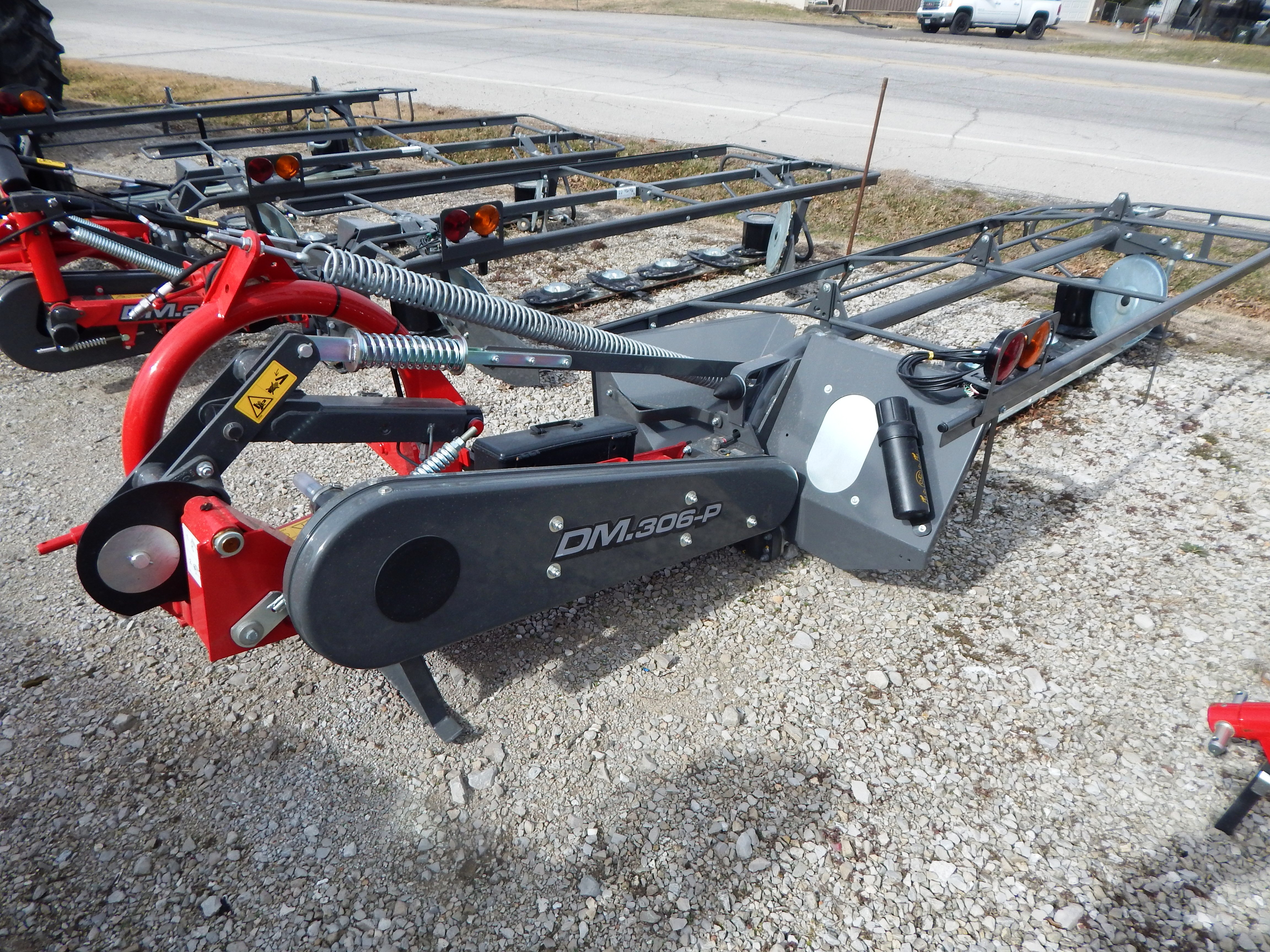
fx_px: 807
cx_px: 635
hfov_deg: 76.4
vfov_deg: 61.1
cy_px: 476
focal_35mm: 22
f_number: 6
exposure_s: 1/400
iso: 125
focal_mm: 4
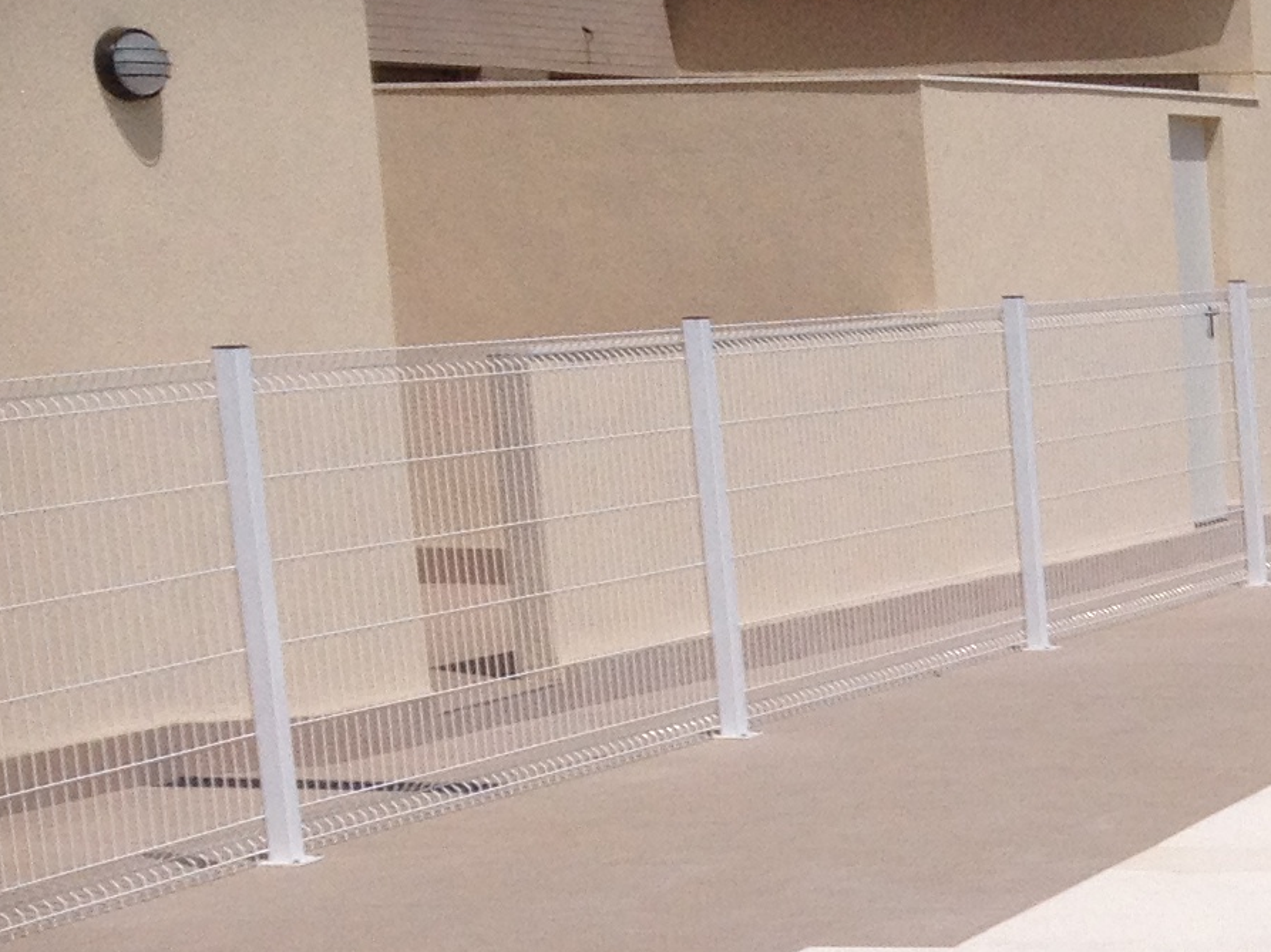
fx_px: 4698
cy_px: 1220
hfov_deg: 14.3
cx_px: 1944
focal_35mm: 128
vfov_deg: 11.3
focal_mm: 4.28
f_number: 2.4
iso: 64
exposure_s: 1/6135
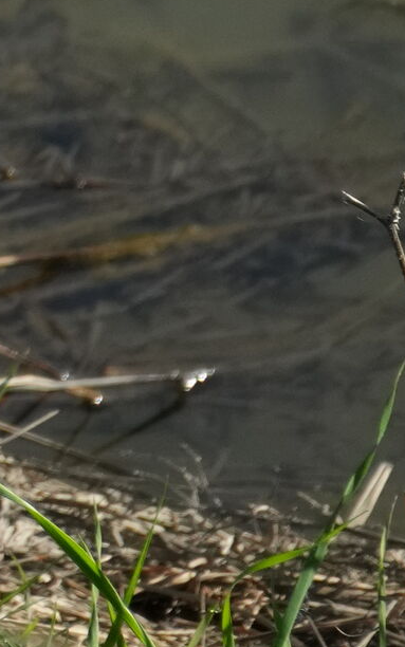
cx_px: -1260
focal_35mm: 2157
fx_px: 38057
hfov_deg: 0.6
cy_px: -701
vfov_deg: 1.0
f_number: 7.1
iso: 800
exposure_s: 1/1250
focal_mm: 300
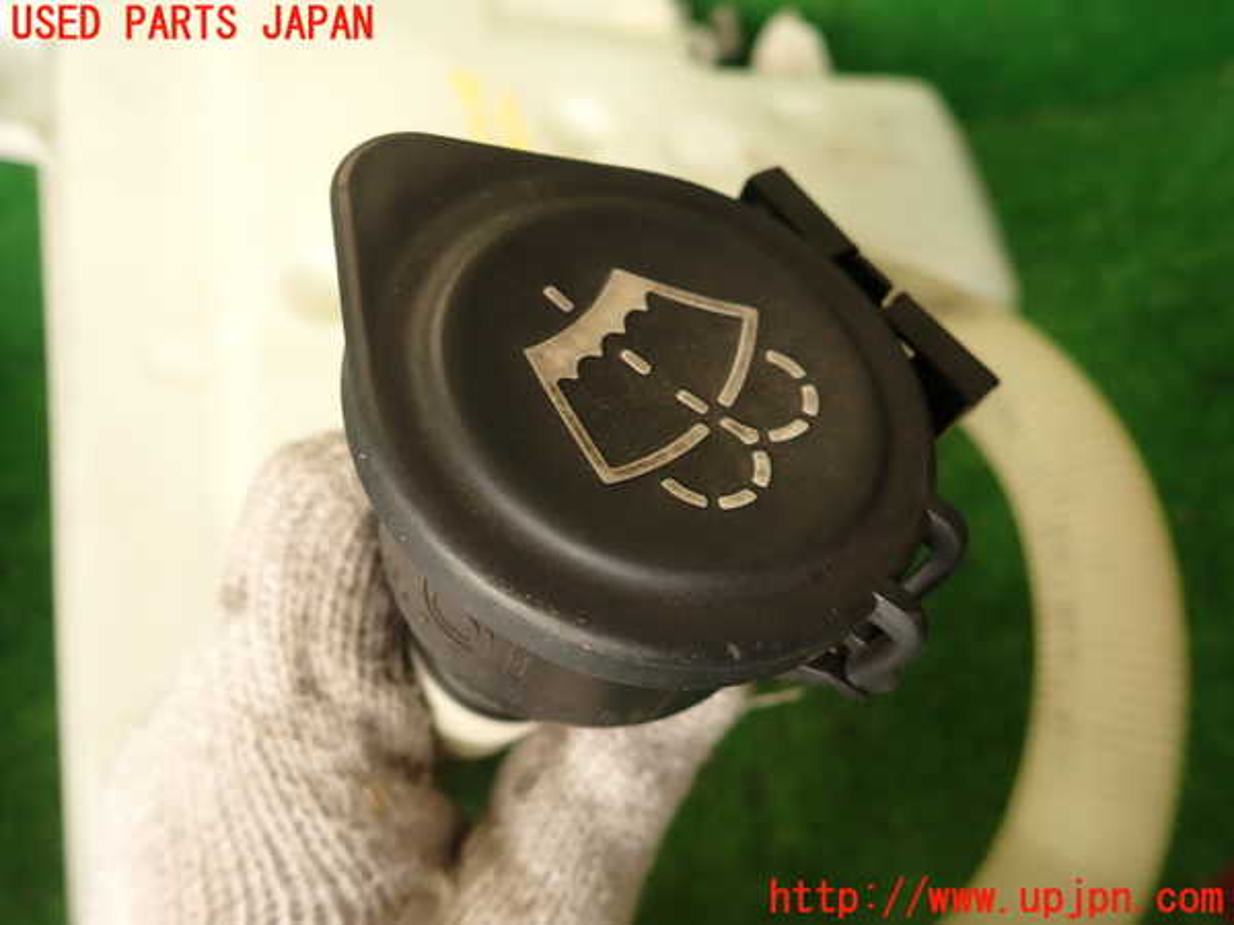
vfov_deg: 54.9
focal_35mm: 25
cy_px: 462
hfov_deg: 69.4
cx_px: 617
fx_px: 891
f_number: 2
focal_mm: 4.5
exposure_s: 1/60
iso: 125
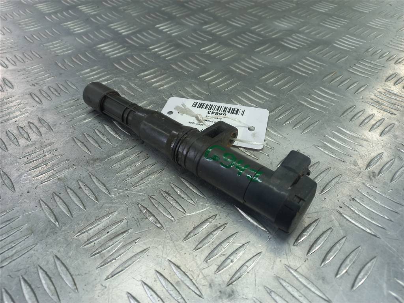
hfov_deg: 69.4
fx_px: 292
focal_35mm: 25
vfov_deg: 54.9
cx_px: 202
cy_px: 152
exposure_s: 1/50
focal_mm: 4.6
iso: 50
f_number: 1.8
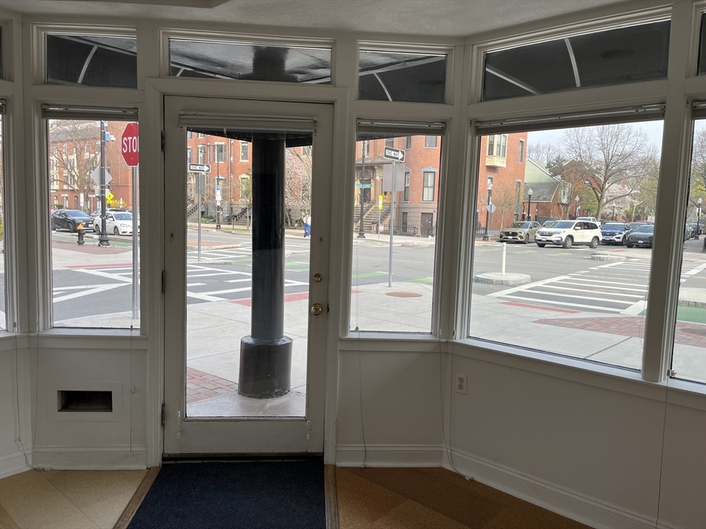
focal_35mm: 26
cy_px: 264
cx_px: 353
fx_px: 530
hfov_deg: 67.3
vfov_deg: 53.1
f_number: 1.6
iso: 50
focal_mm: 5.1
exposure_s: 1/550
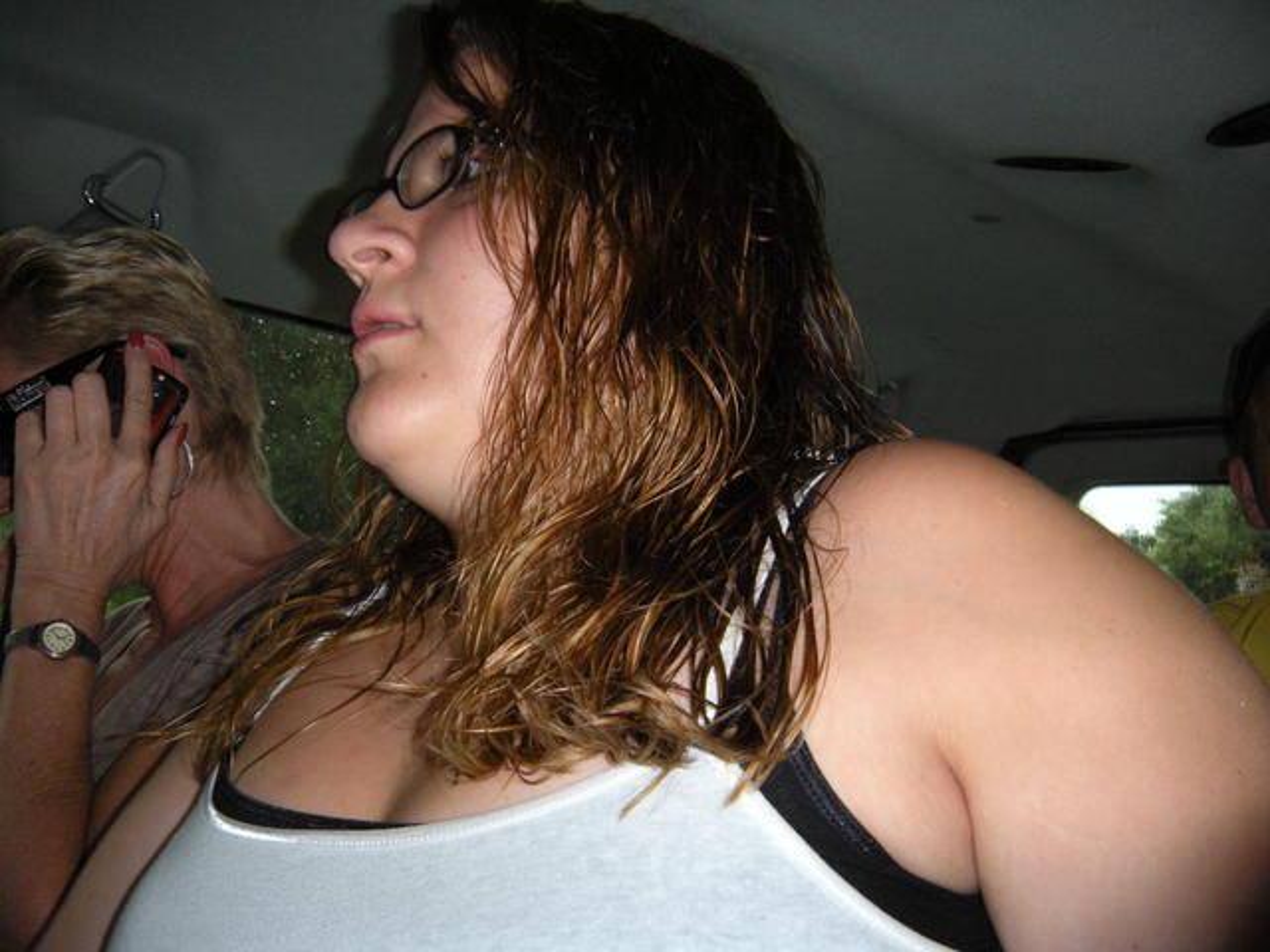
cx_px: 635
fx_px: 1284
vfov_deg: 40.7
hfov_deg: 52.6
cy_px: 476
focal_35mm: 35
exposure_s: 1/60
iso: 200
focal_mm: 5.9
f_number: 3.8
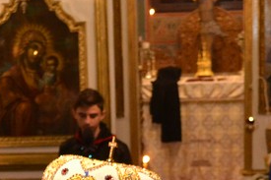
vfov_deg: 9.0
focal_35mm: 144
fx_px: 1083
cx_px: 110
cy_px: 355
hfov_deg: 14.3
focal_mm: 22
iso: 1600
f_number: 3.8
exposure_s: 1/60
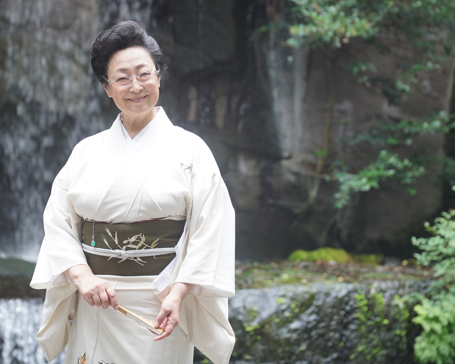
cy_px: 181
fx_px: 1602
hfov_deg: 16.2
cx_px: 221
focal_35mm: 119
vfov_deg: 13.0
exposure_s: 1/125
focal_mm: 105
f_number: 5
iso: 500
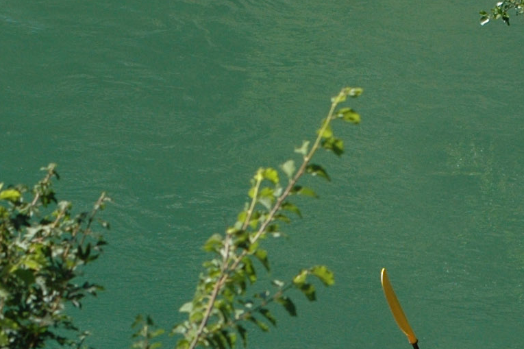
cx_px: 871
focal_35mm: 560
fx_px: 8145
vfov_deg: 2.4
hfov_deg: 3.7
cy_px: 562
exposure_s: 1/640
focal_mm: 95
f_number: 5.6
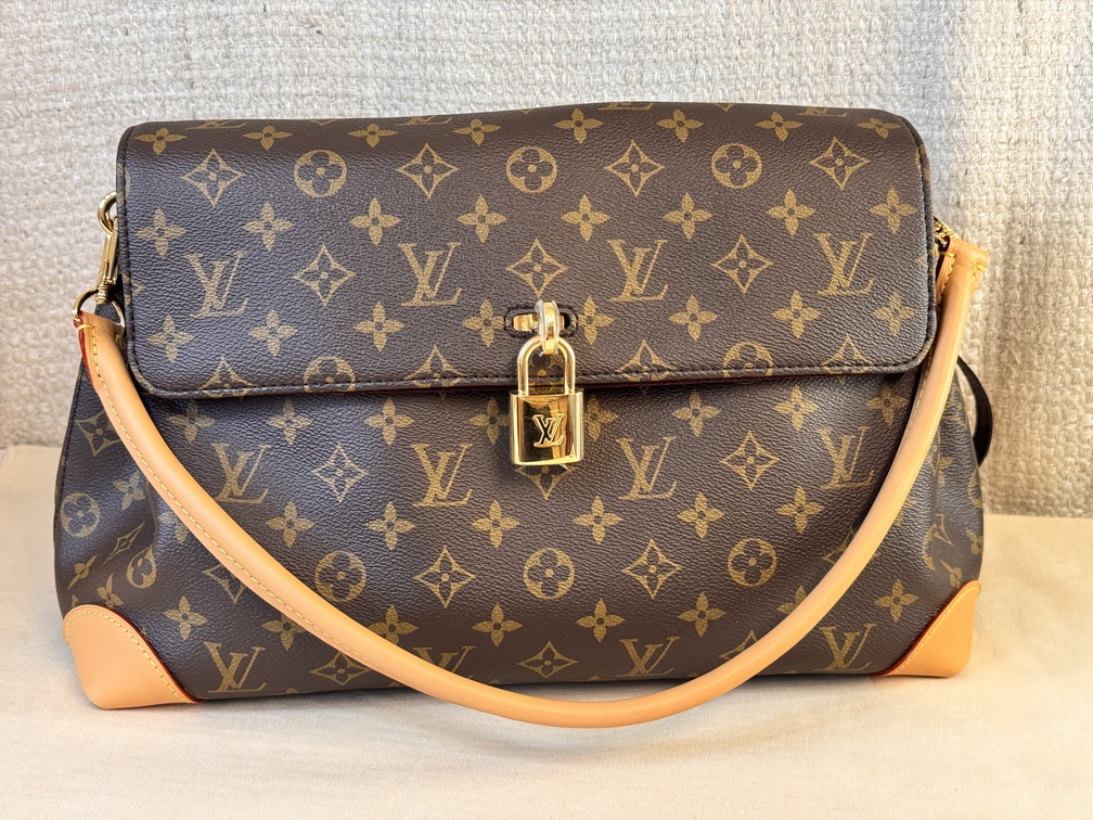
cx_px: 546
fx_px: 1516
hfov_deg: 39.7
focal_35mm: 48
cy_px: 410
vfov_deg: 30.3
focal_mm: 6.76
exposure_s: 1/53
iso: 200
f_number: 1.78
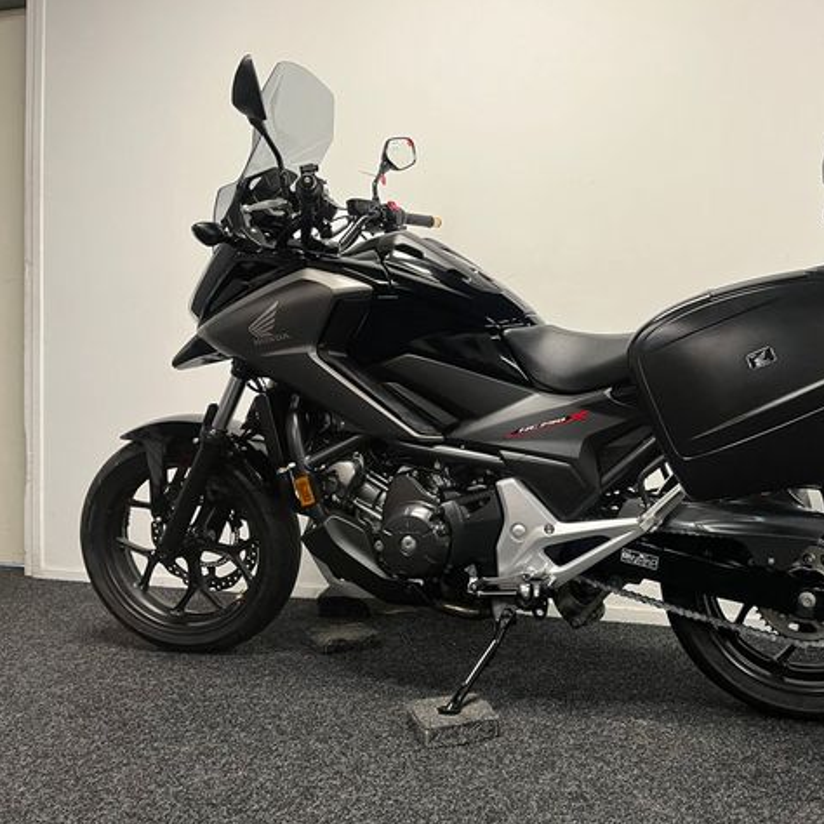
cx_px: 553
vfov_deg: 52.5
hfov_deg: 51.5
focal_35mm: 31
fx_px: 835
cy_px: 410
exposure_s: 1/50
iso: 100
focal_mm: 5.1
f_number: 1.6
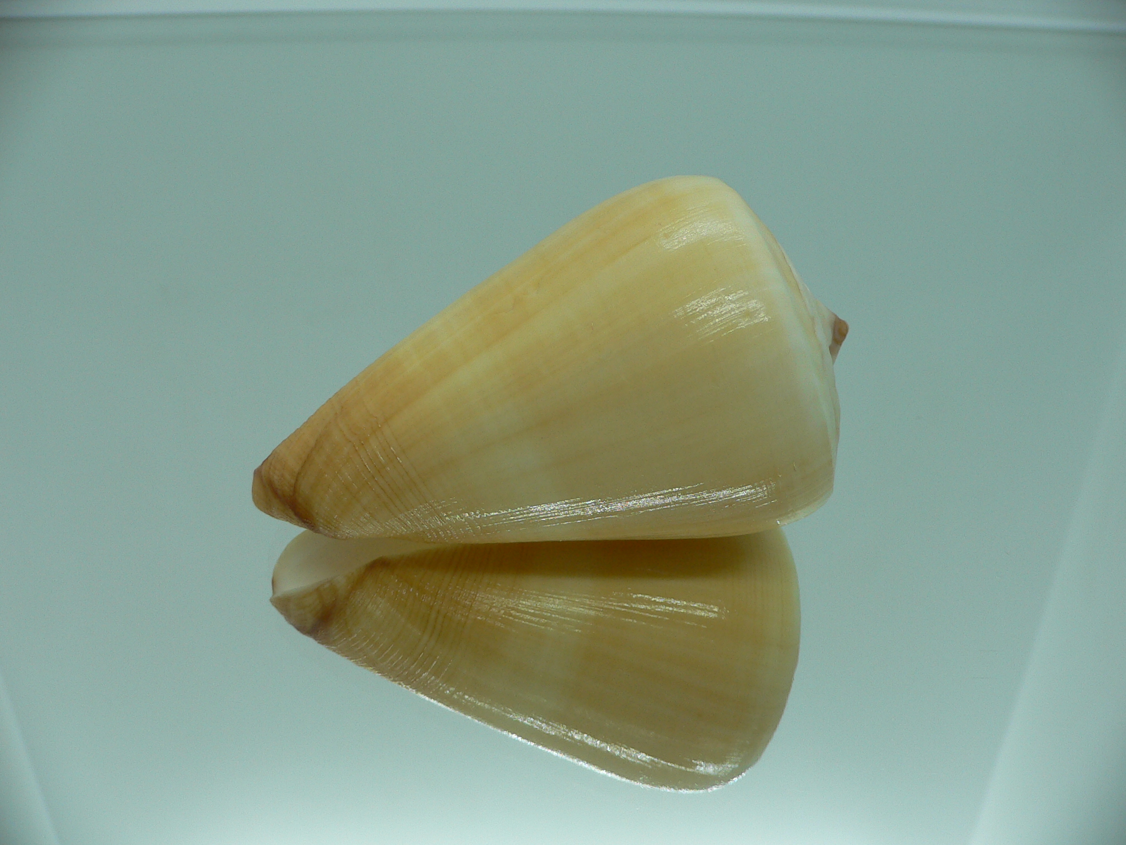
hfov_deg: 52.6
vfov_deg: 40.7
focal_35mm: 35
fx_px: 1138
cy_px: 422
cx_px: 563
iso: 80
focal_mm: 4.6
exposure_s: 1/80
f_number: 2.8
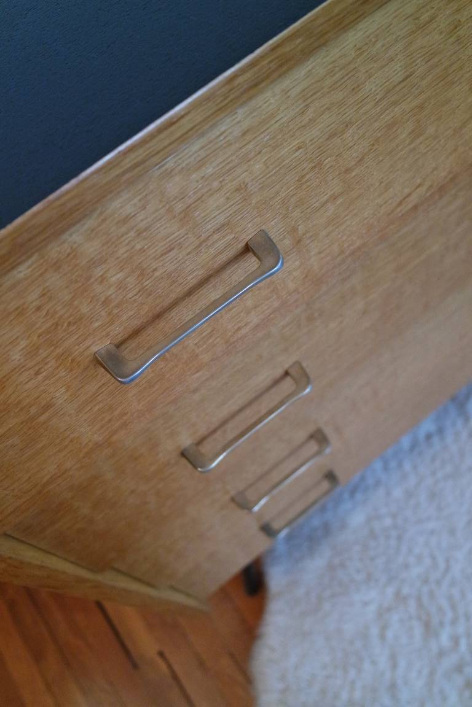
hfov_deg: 40.0
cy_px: 354
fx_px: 649
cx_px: 236
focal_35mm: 33
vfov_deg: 57.2
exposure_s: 1/40
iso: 3200
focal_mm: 22
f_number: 3.5
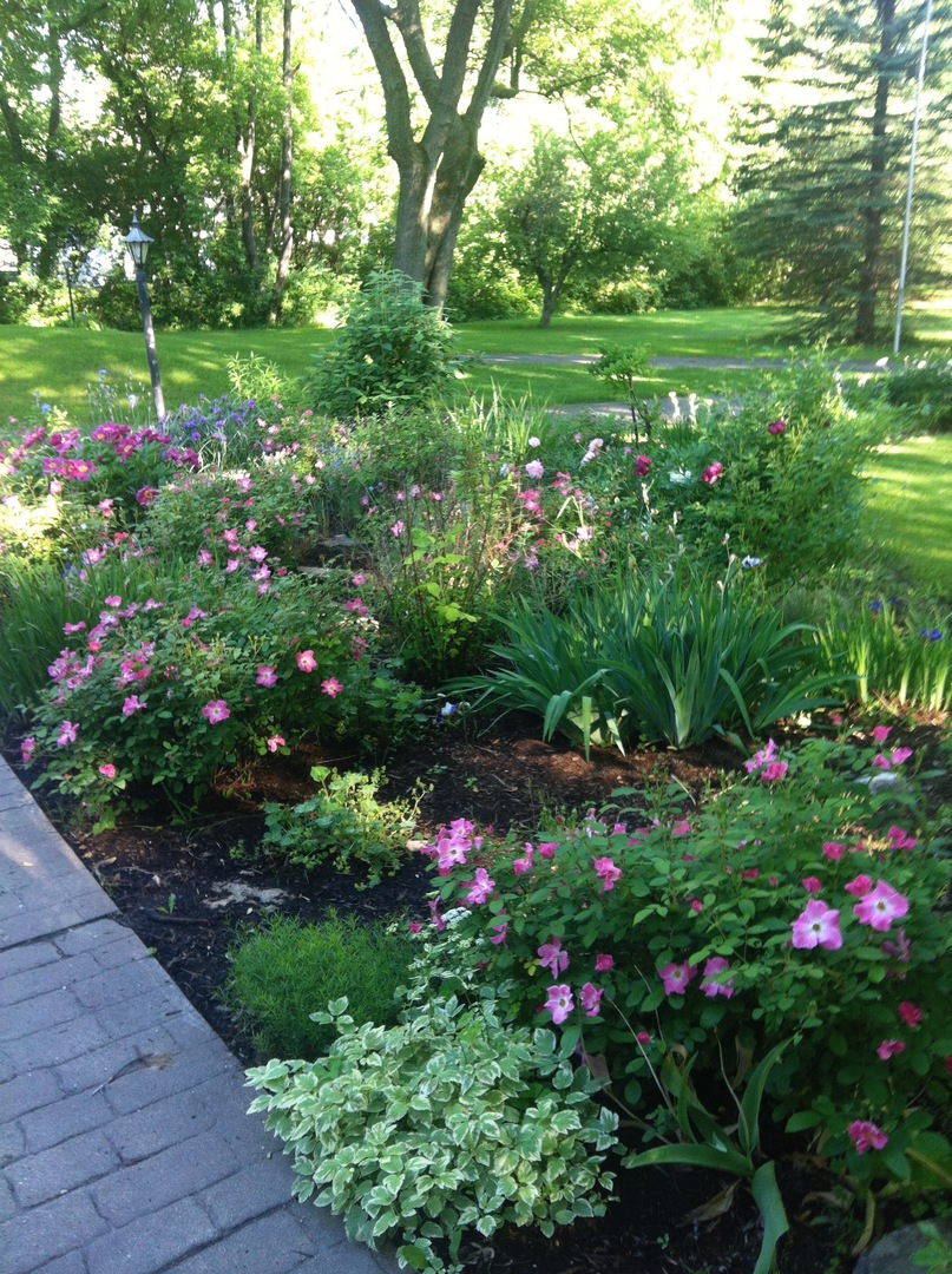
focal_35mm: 35
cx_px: 476
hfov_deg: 40.6
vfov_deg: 52.7
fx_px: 1286
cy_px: 637
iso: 80
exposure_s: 1/40
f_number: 2.8
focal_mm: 3.85
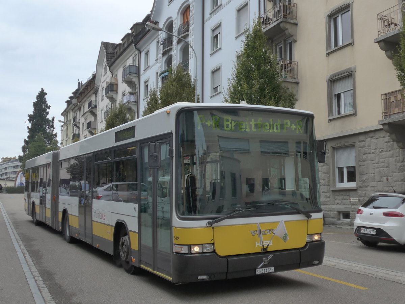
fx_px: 480
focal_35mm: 41
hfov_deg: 45.8
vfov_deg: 35.1
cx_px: 202
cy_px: 152
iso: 160
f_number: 2.6
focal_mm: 8.4
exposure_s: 1/640
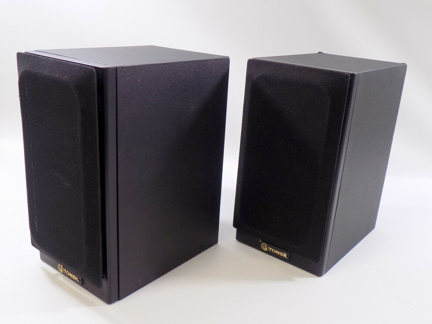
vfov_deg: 41.8
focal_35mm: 34
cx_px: 216
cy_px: 162
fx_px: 424
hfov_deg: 54.0
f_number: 3.4
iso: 125
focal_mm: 6.1
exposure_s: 1/30
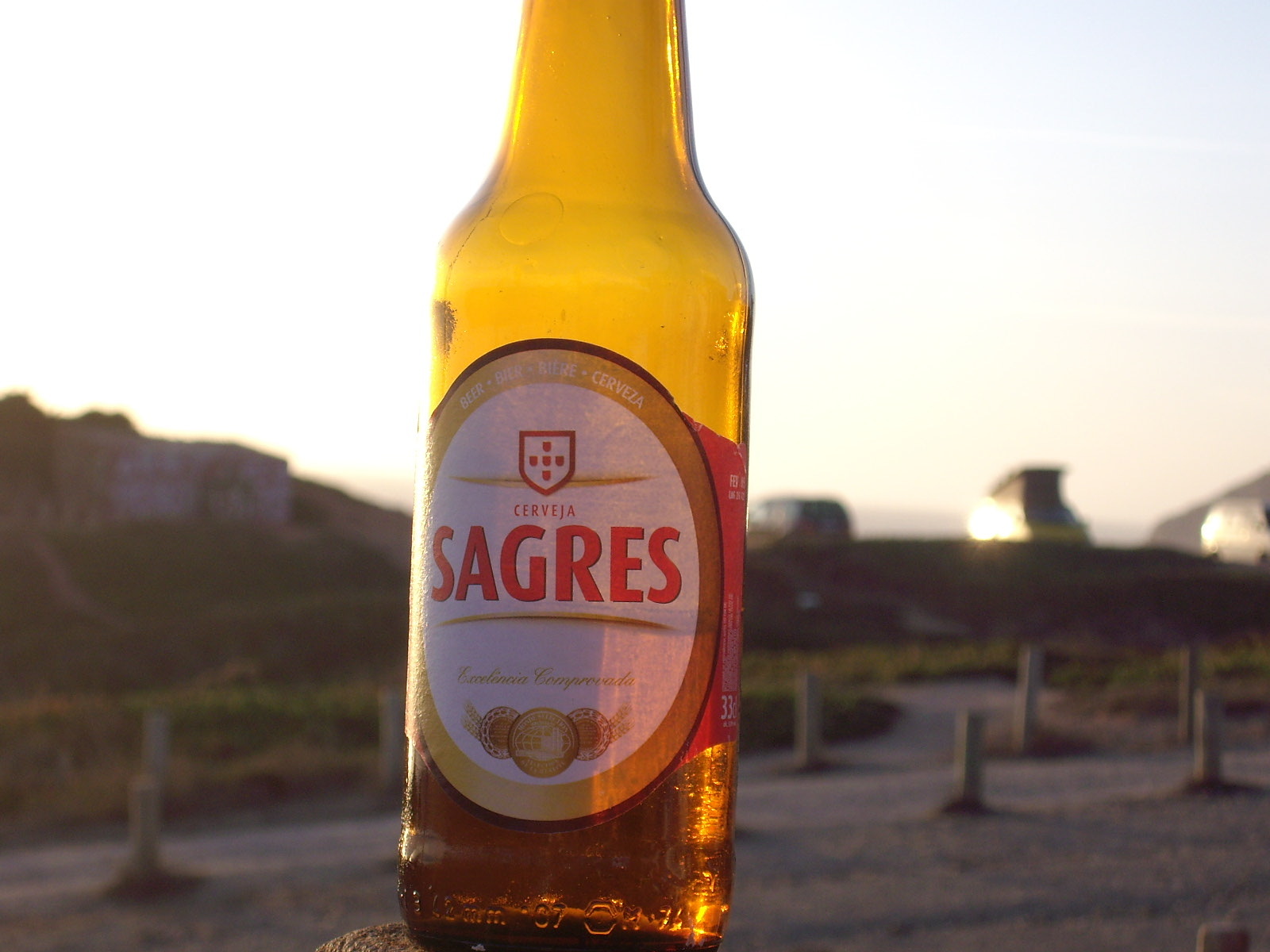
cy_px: 476
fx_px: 3449
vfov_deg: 15.7
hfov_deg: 20.9
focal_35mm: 94
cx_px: 635
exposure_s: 1/200
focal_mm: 15.3
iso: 64
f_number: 4.6
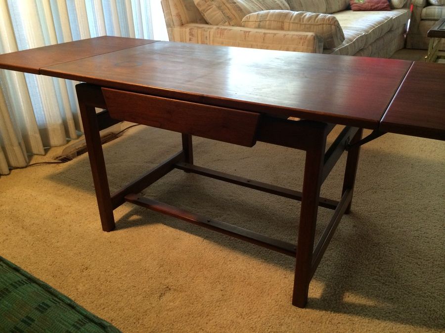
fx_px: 386
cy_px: 166
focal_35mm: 30
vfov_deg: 46.8
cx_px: 222
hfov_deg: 60.0
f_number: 2.2
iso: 200
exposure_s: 1/30
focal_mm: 4.12
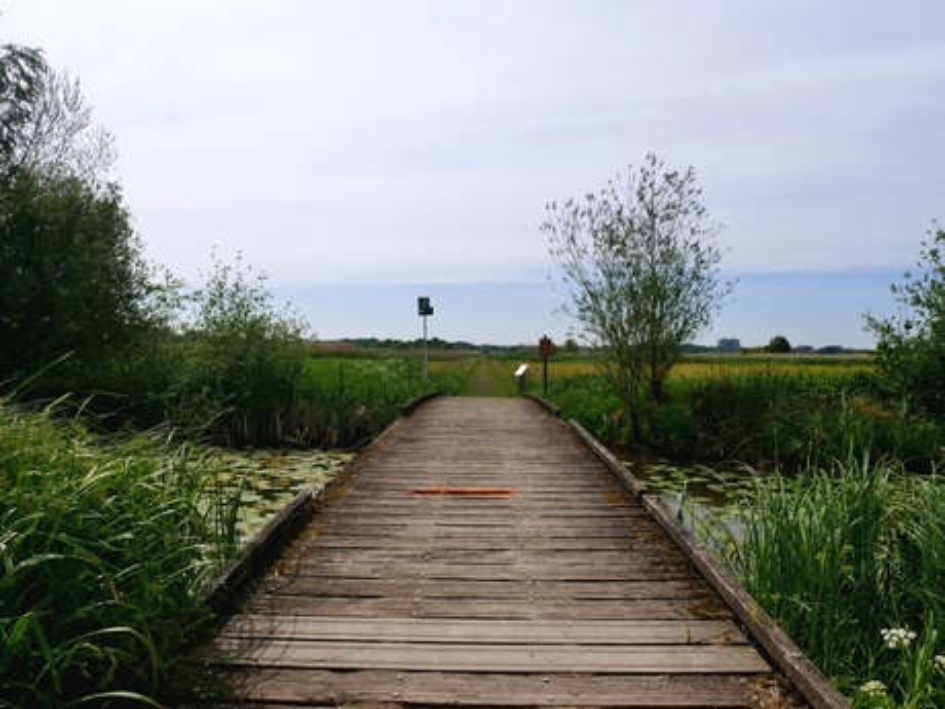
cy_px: 354
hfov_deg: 71.6
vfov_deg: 56.8
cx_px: 472
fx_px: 655
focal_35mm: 24
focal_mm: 12
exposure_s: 1/500
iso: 200
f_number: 11
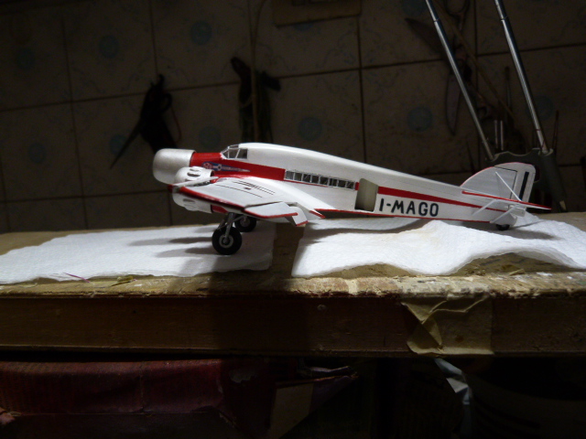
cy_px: 220
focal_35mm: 25
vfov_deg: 54.9
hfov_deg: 69.4
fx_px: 423
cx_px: 293
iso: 320
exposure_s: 1/60
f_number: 2.8
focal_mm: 4.5
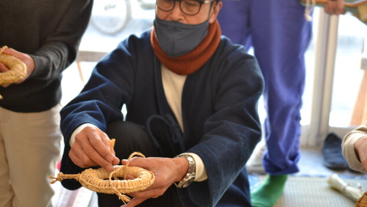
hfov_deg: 32.8
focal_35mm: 64
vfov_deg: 18.8
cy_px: 93
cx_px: 185
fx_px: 623
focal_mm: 40
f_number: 2.8
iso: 100
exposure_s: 1/13
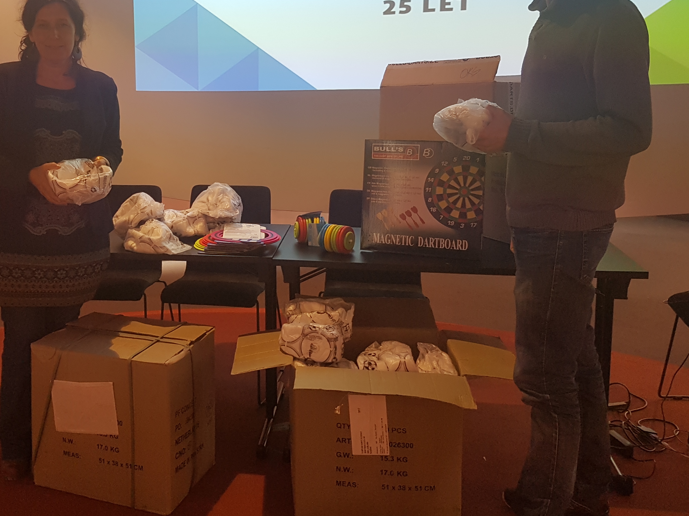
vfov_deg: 37.2
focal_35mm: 38
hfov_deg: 48.3
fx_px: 756
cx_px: 237
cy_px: 159
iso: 80
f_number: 1.7
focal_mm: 4.2
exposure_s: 1/50
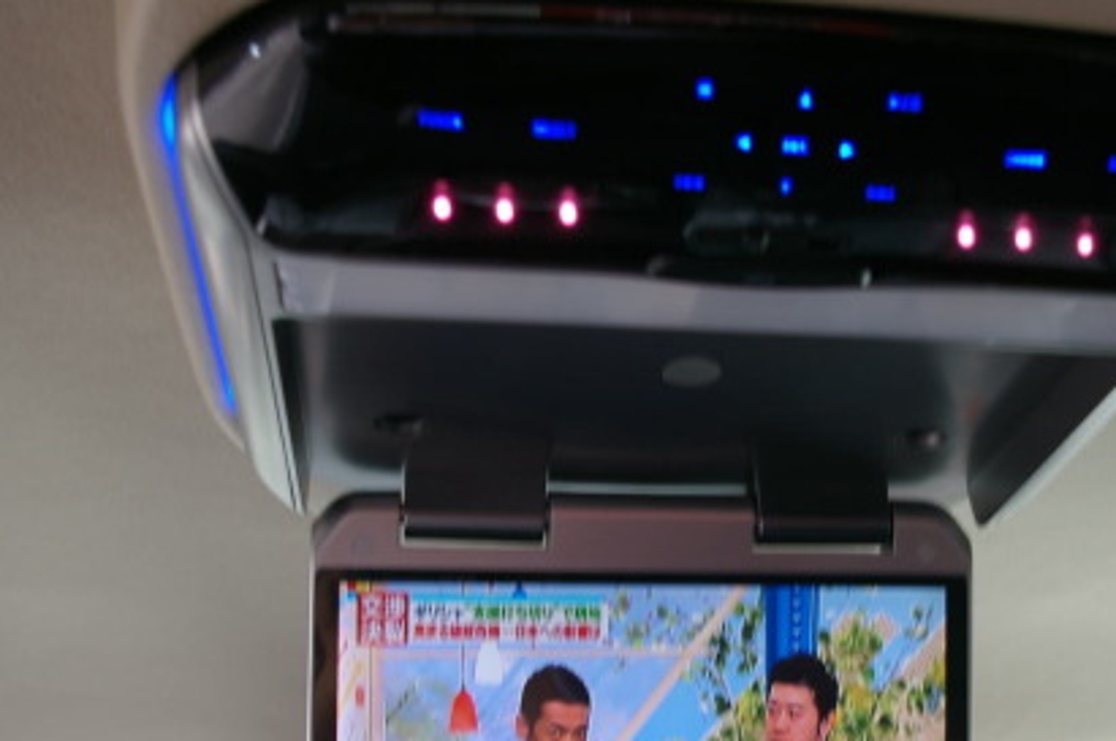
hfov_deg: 36.8
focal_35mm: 54
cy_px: 472
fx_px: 1665
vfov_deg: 25.0
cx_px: 717
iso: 200
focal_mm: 23
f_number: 5.6
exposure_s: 1/4
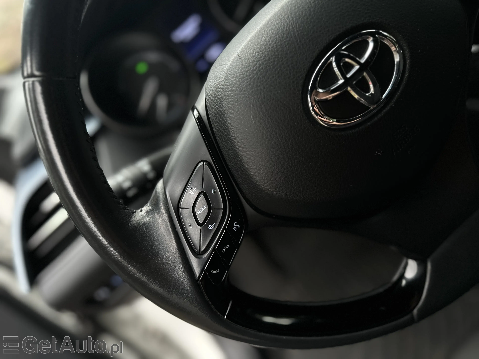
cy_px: 180
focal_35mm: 24
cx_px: 240
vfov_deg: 56.8
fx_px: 332
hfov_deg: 71.6
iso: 250
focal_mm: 6.86
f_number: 1.78
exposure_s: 1/60
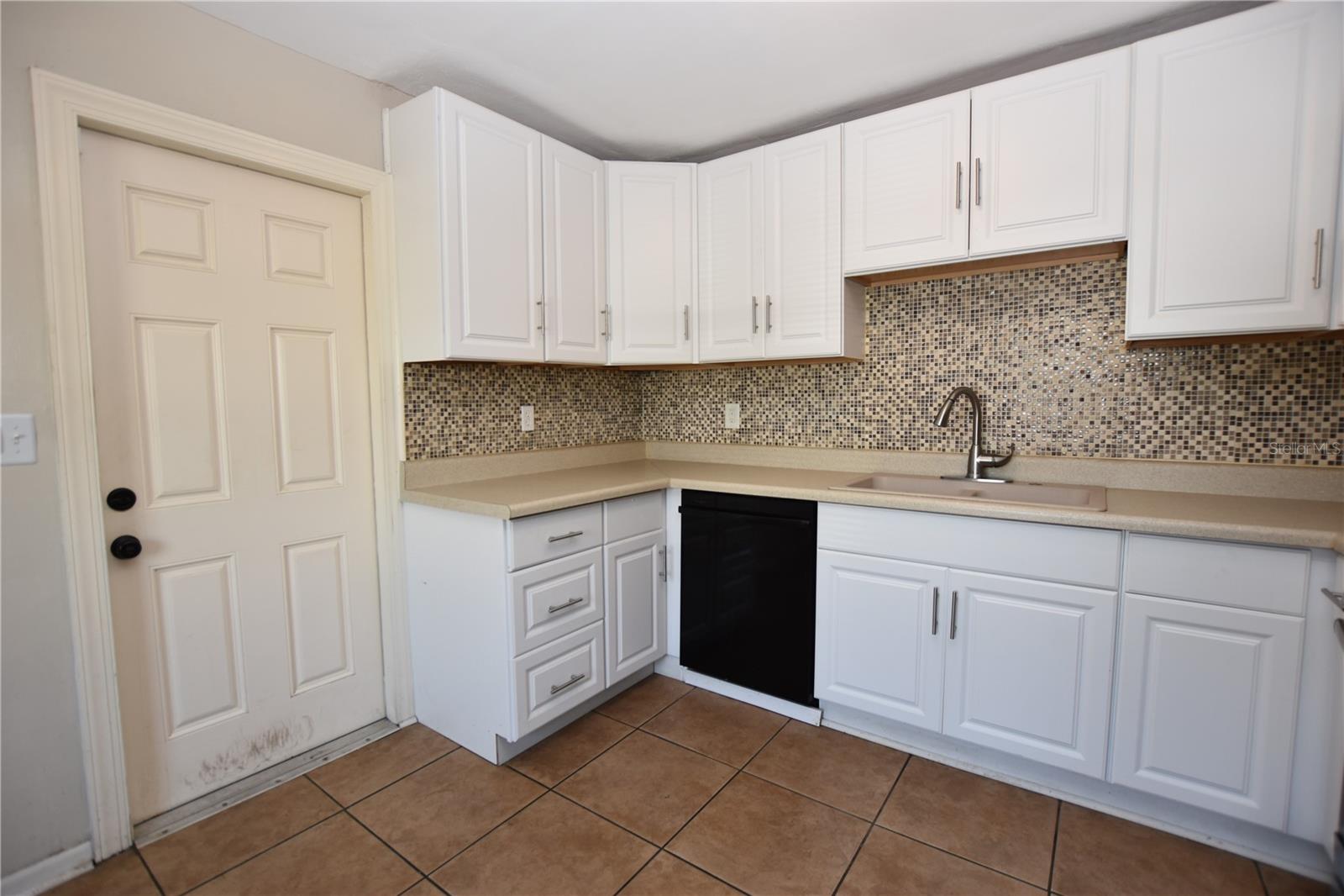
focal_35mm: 15
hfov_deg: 100.4
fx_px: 560
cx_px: 672
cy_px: 448
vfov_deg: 77.3
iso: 220
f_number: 4
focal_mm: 10
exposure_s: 1/60
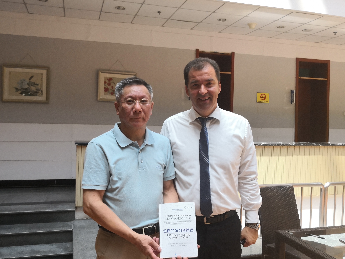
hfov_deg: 65.3
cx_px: 172
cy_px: 130
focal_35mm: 27
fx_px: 269
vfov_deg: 51.4
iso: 200
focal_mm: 3.95
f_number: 1.6
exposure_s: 1/900
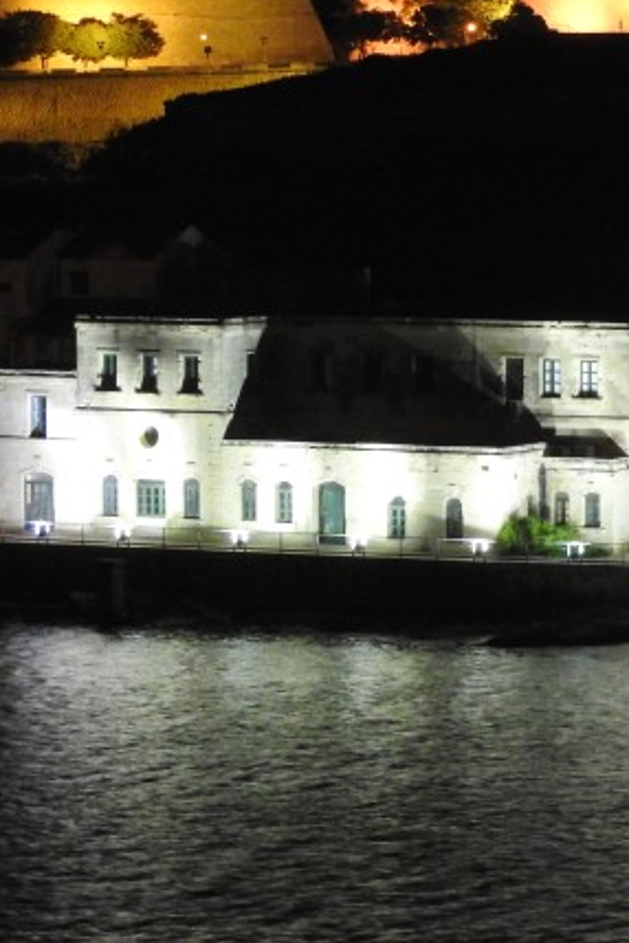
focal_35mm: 330
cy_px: 330
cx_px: 526
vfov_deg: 6.2
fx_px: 8648
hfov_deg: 4.2
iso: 800
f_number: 5.2
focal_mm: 30.5
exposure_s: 1/3
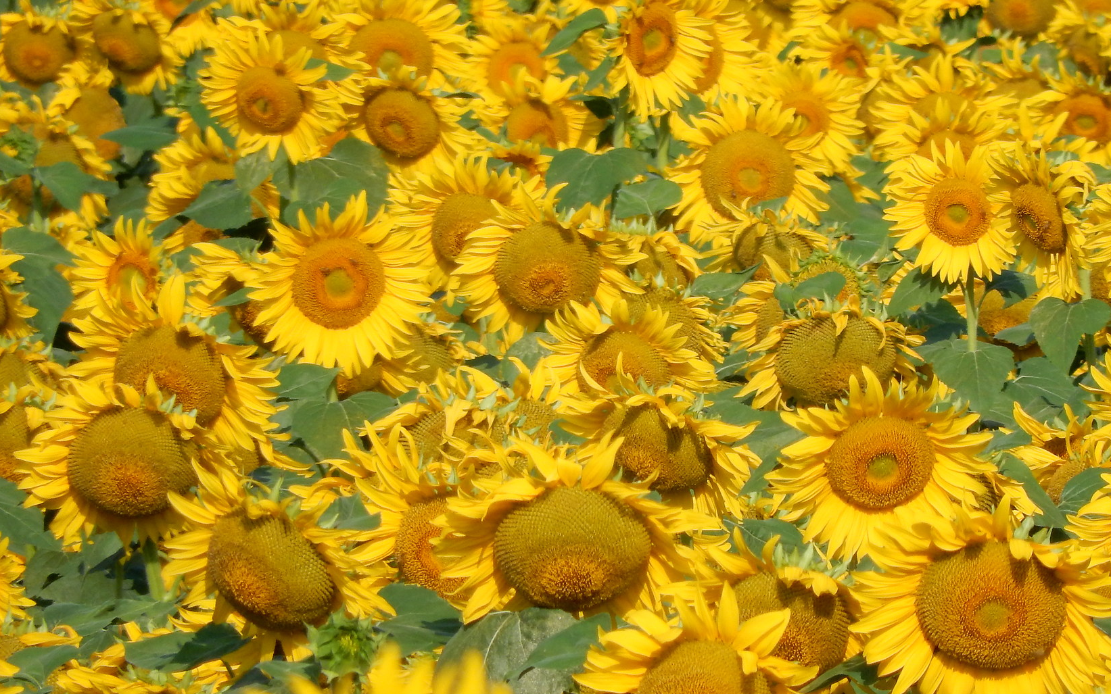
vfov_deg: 1.1
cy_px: 403
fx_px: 35154
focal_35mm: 1161
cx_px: 805
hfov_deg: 1.8
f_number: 6.4
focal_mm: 135
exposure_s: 1/500
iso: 125
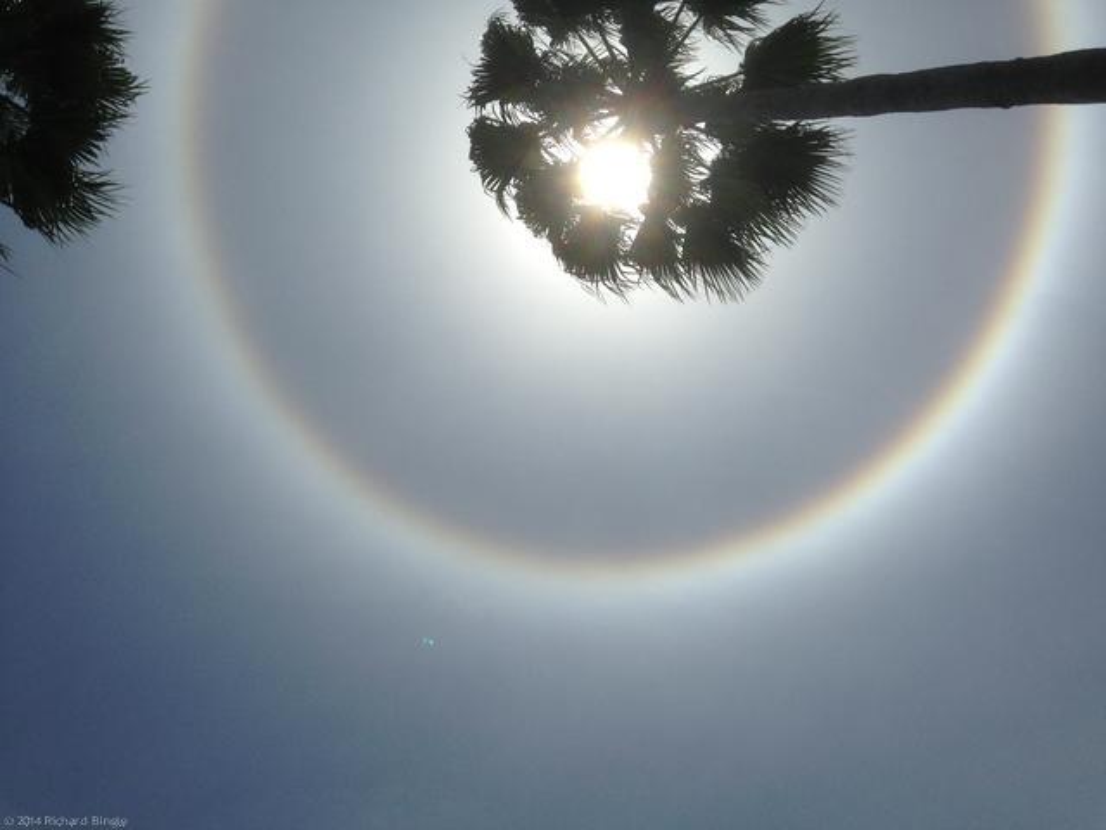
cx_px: 553
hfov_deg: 55.4
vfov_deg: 42.9
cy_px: 415
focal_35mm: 33
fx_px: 1054
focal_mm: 4.13
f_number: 2.4
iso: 64
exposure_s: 1/10870
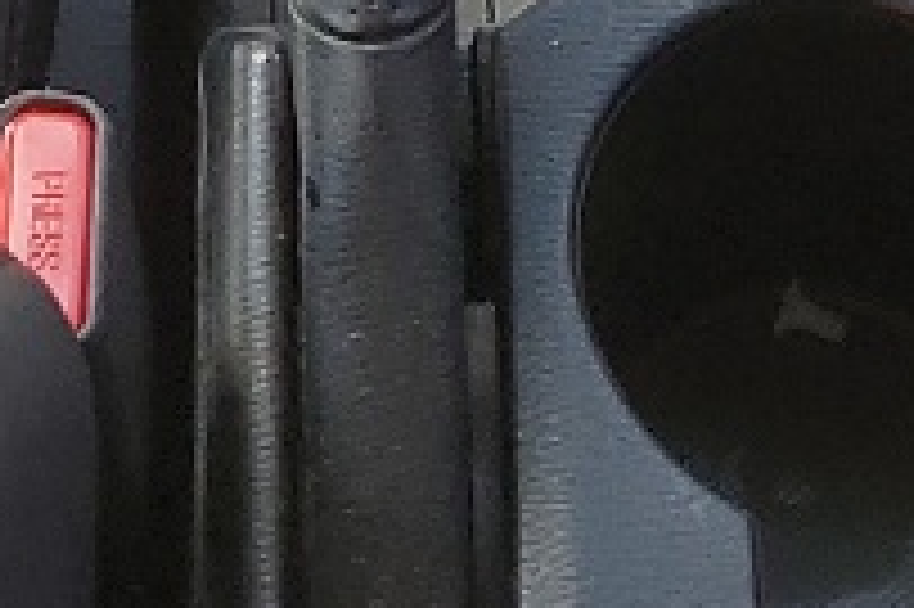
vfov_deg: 5.8
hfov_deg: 9.7
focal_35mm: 213
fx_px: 5403
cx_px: 378
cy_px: -1558
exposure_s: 1/294
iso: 50
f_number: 1.5
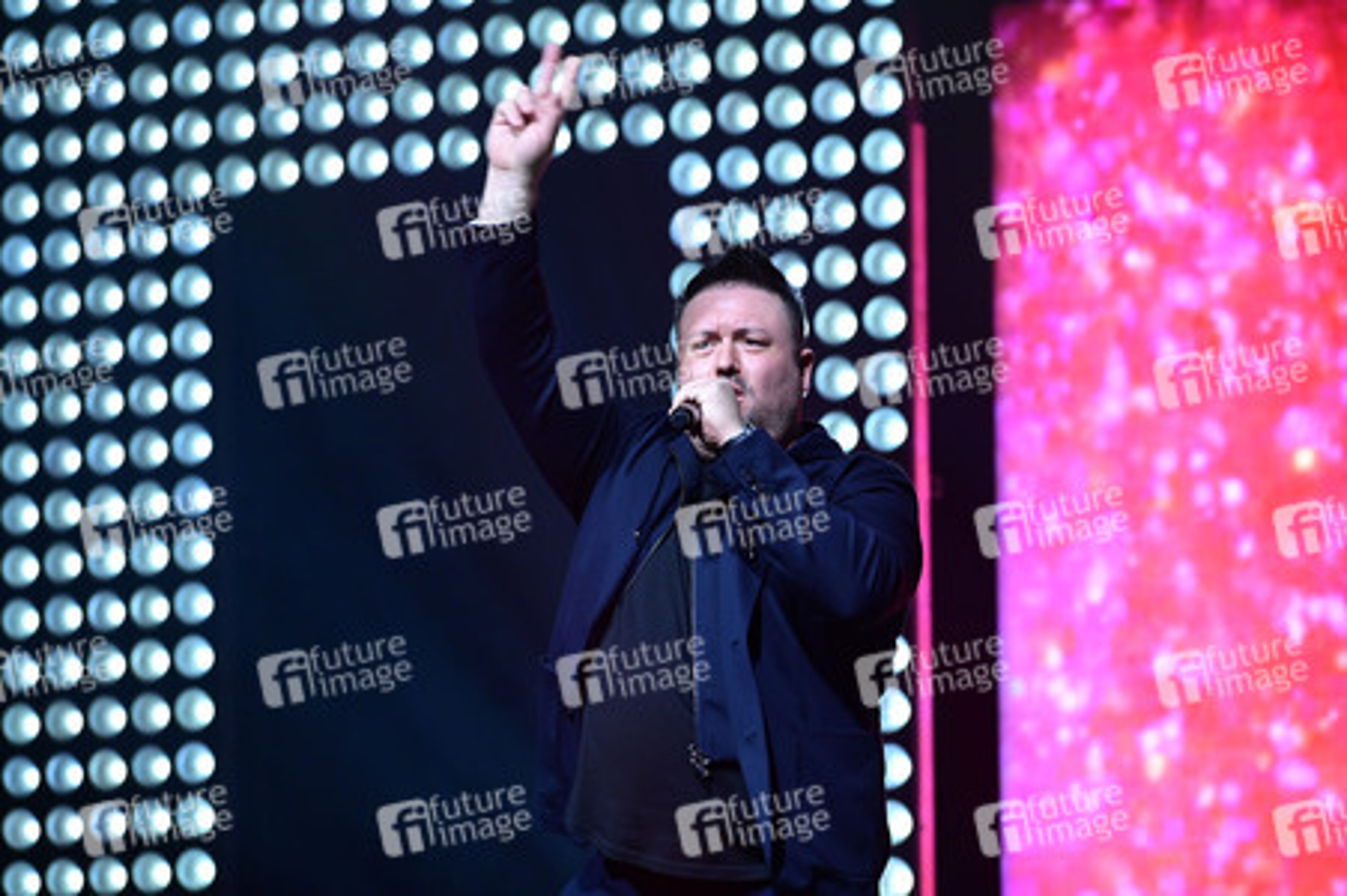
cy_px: 448
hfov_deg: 10.3
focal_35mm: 200
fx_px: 7478
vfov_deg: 6.9
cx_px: 674
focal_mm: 200
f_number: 5
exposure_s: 1/400
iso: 3200
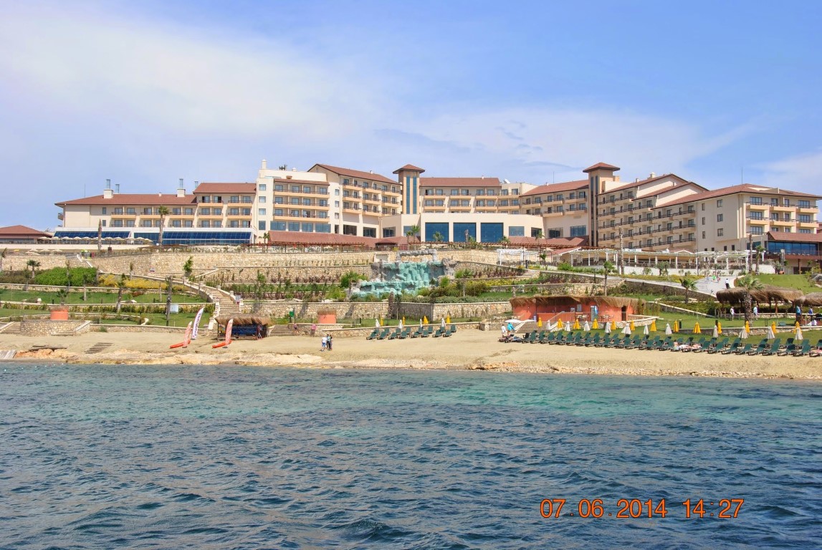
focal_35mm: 40
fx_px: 926
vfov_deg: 33.1
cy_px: 275
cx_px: 411
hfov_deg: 47.9
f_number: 8
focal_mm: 27
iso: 100
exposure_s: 1/250
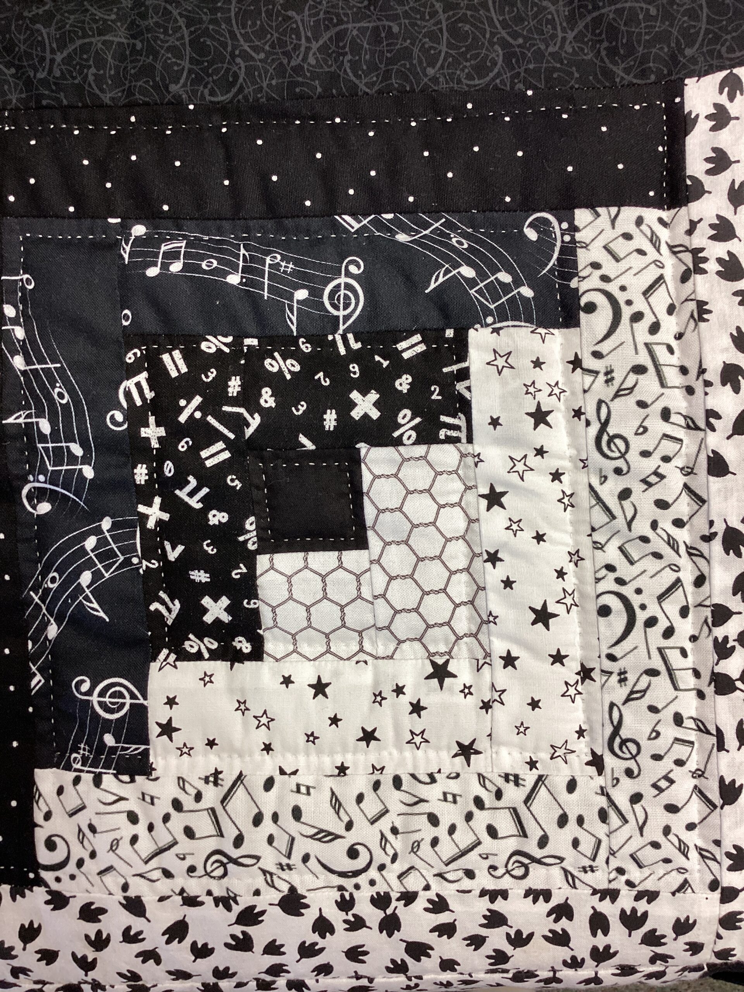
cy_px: 496
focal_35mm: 31
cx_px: 372
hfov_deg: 45.4
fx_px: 888
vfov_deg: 58.4
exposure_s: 1/60
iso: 100
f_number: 2.4
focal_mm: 3.3
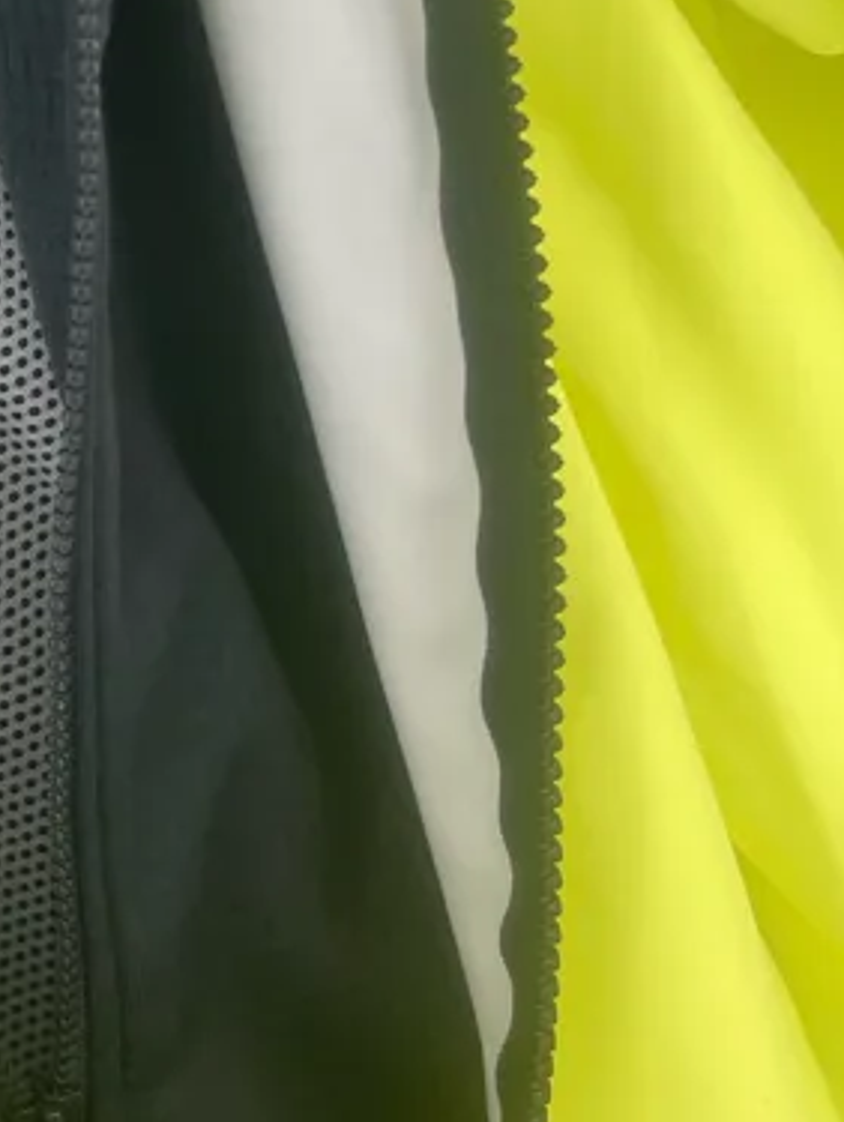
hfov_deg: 19.4
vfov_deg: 26.9
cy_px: 227
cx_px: -212
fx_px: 2304
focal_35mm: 71
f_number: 1.6
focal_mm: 5.1
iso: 32
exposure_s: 1/350
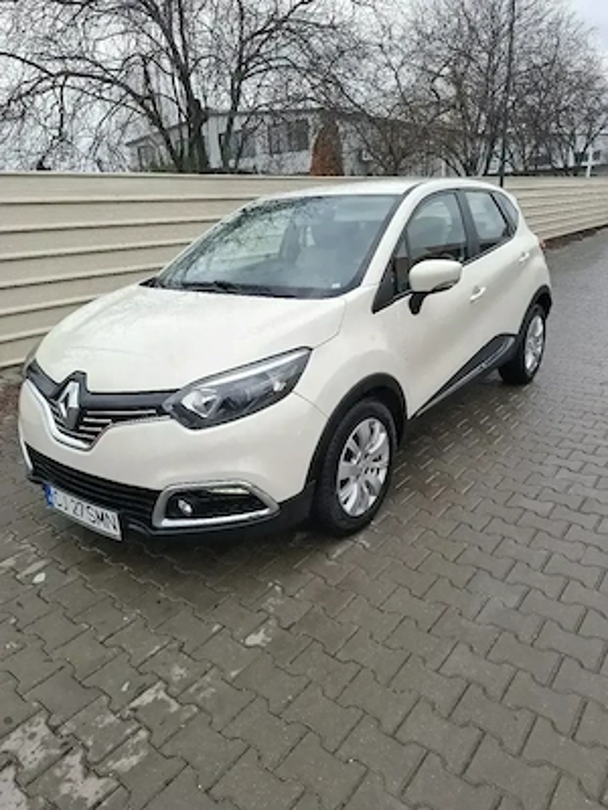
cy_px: 405
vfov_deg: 73.9
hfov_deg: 58.9
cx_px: 304
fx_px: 539
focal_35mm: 23
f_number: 1.8
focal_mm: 5.54
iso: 50
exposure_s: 1/370
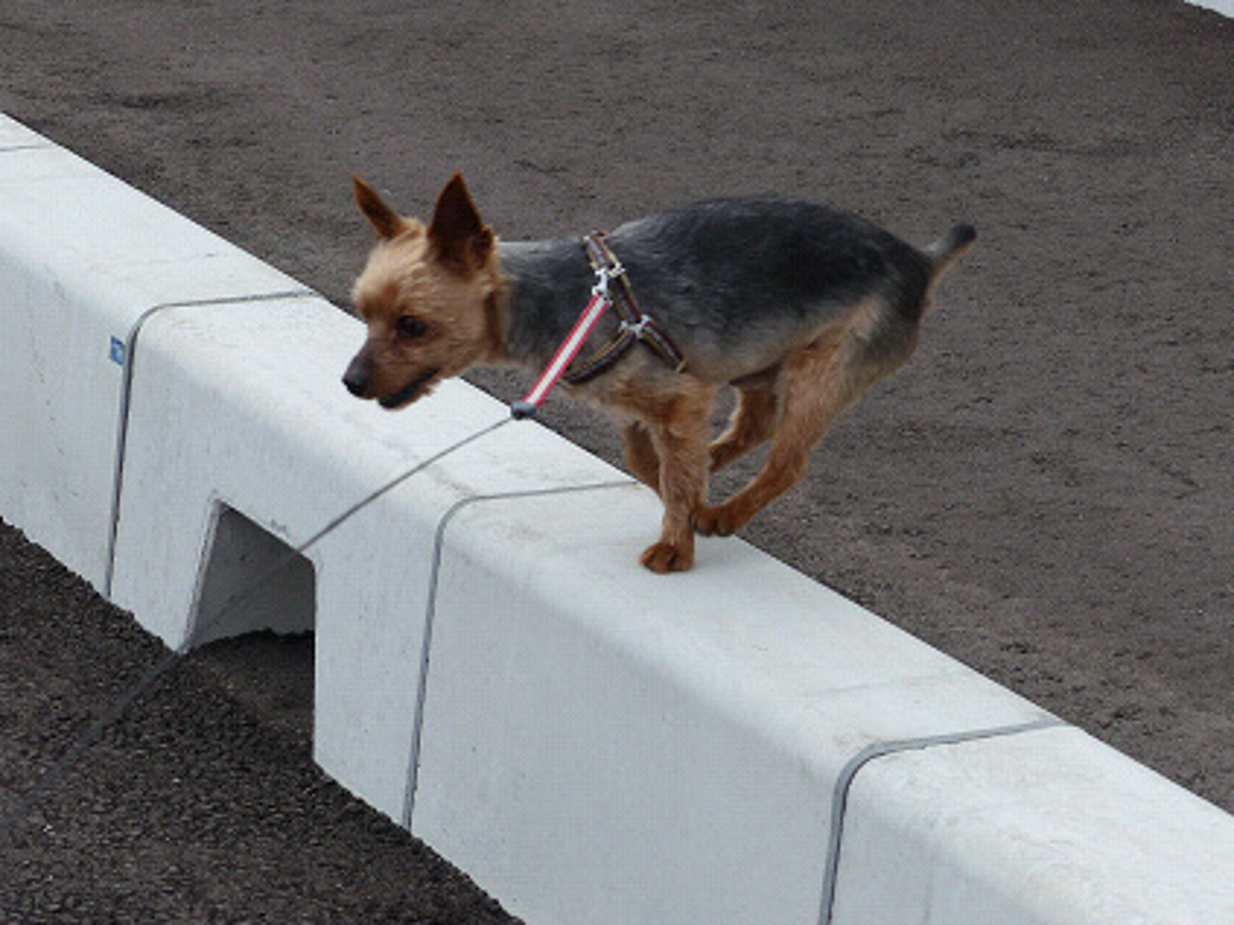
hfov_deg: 13.6
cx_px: 632
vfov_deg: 10.2
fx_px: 5168
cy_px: 568
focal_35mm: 145
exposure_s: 1/500
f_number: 4
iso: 100
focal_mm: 20.9
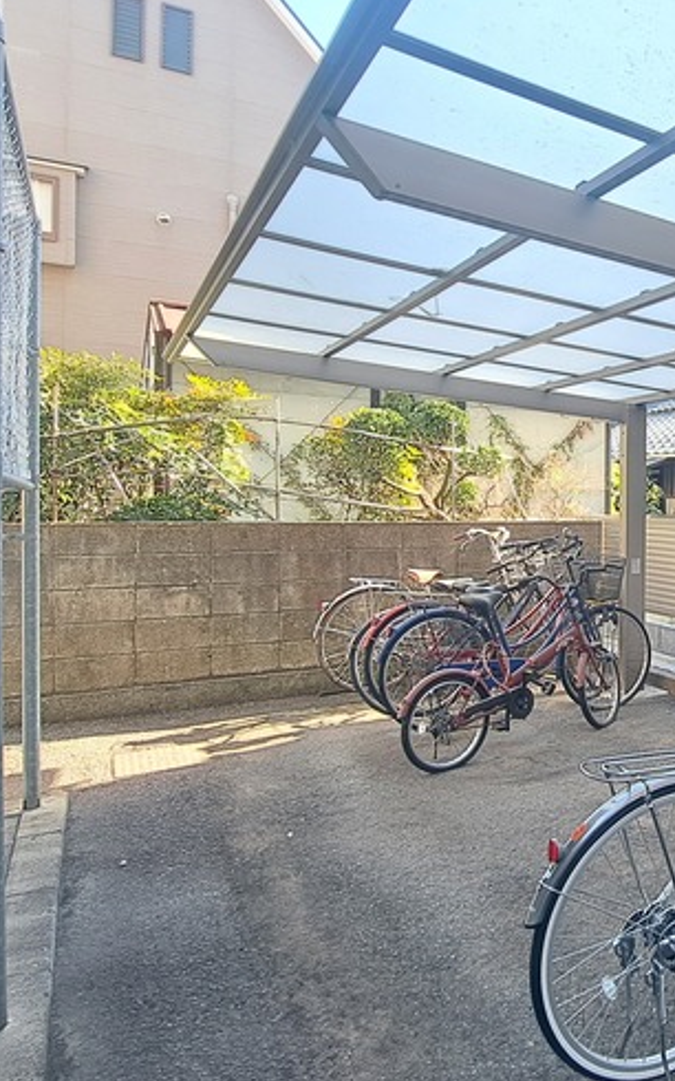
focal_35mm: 27
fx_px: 795
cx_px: 695
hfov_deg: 39.7
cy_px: 505
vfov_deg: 68.3
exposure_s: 1/100
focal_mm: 1.74
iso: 50
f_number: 2.2
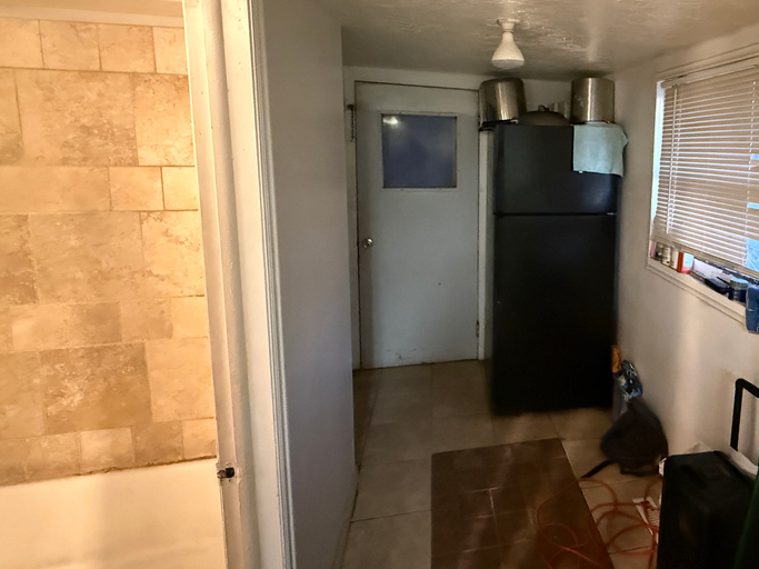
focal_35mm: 21
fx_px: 460
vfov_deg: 62.1
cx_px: 545
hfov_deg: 74.8
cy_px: 196
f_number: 2.2
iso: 1600
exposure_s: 1/30
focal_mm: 2.22
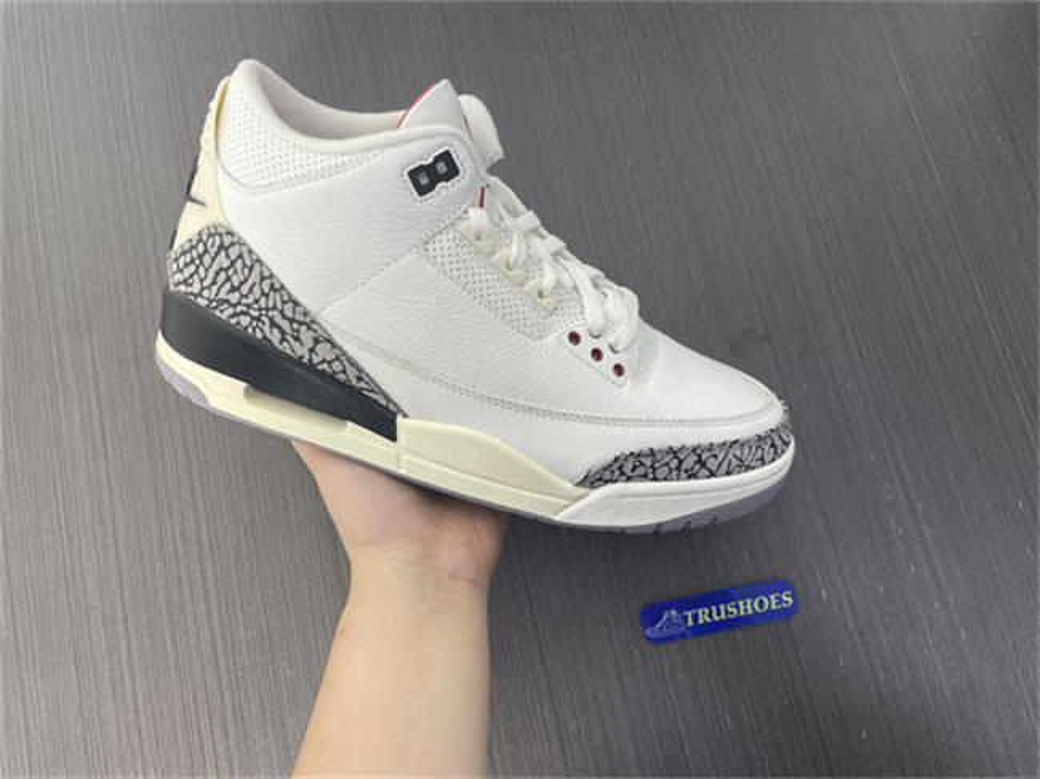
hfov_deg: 67.3
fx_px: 781
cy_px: 390
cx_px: 520
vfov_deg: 53.0
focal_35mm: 26
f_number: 1.6
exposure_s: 1/100
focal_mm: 4.2
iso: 100
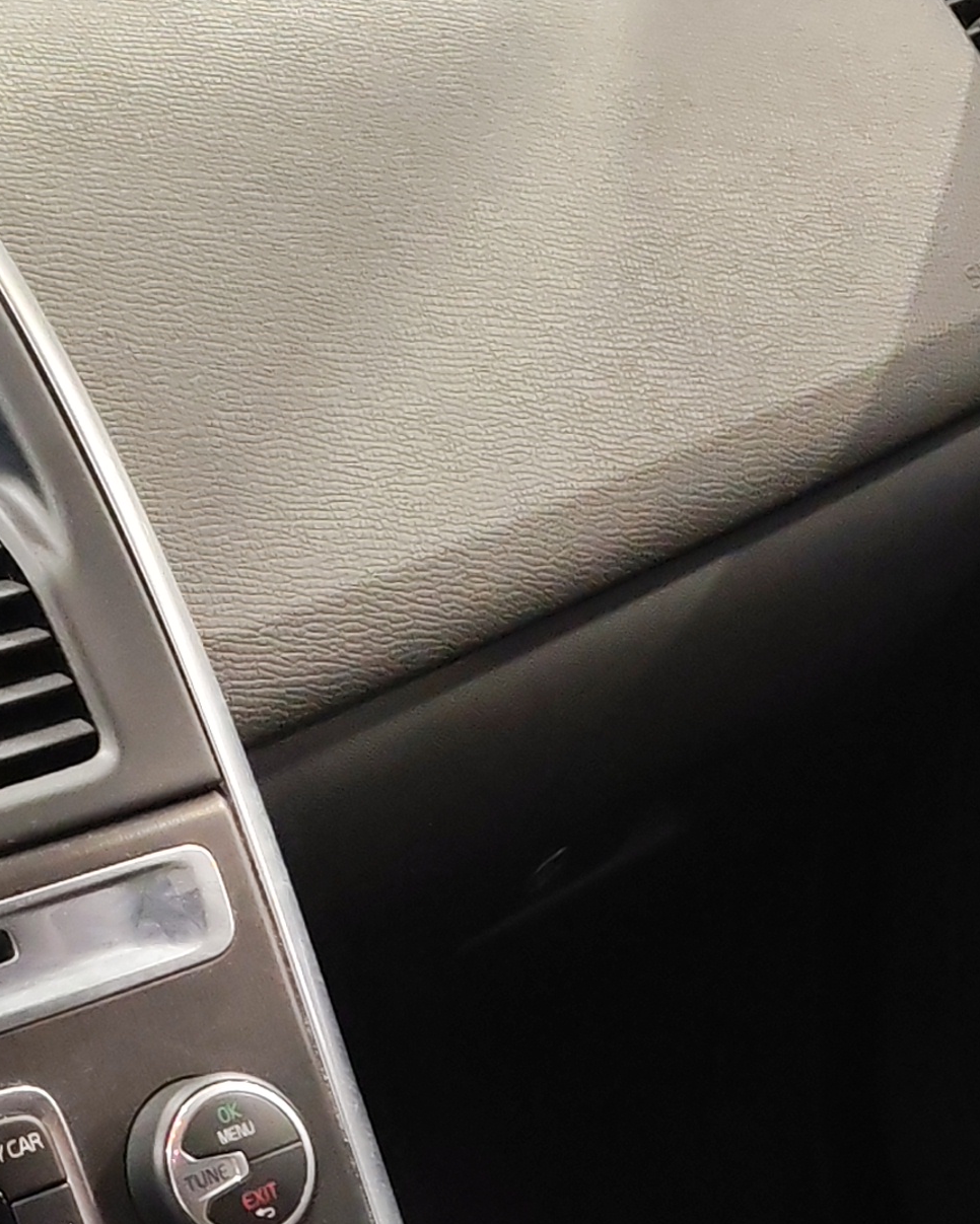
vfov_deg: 17.6
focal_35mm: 106
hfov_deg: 14.5
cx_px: 702
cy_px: 1261
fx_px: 3842
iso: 1250
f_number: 1.9
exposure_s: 1/50
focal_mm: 6.12
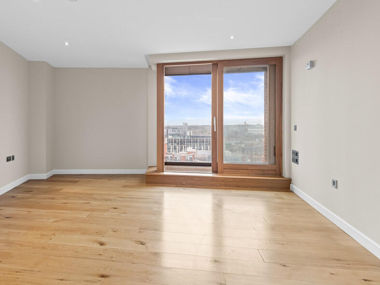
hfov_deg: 80.9
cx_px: 155
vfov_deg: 65.8
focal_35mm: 20
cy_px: 130
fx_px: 220
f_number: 8
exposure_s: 1/15
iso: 640
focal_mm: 16
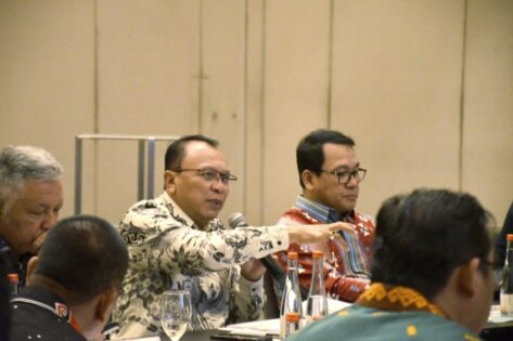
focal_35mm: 183
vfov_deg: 7.5
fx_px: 2607
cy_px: 170
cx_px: 256
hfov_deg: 11.2
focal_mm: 122
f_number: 5.6
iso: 1600
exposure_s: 1/60
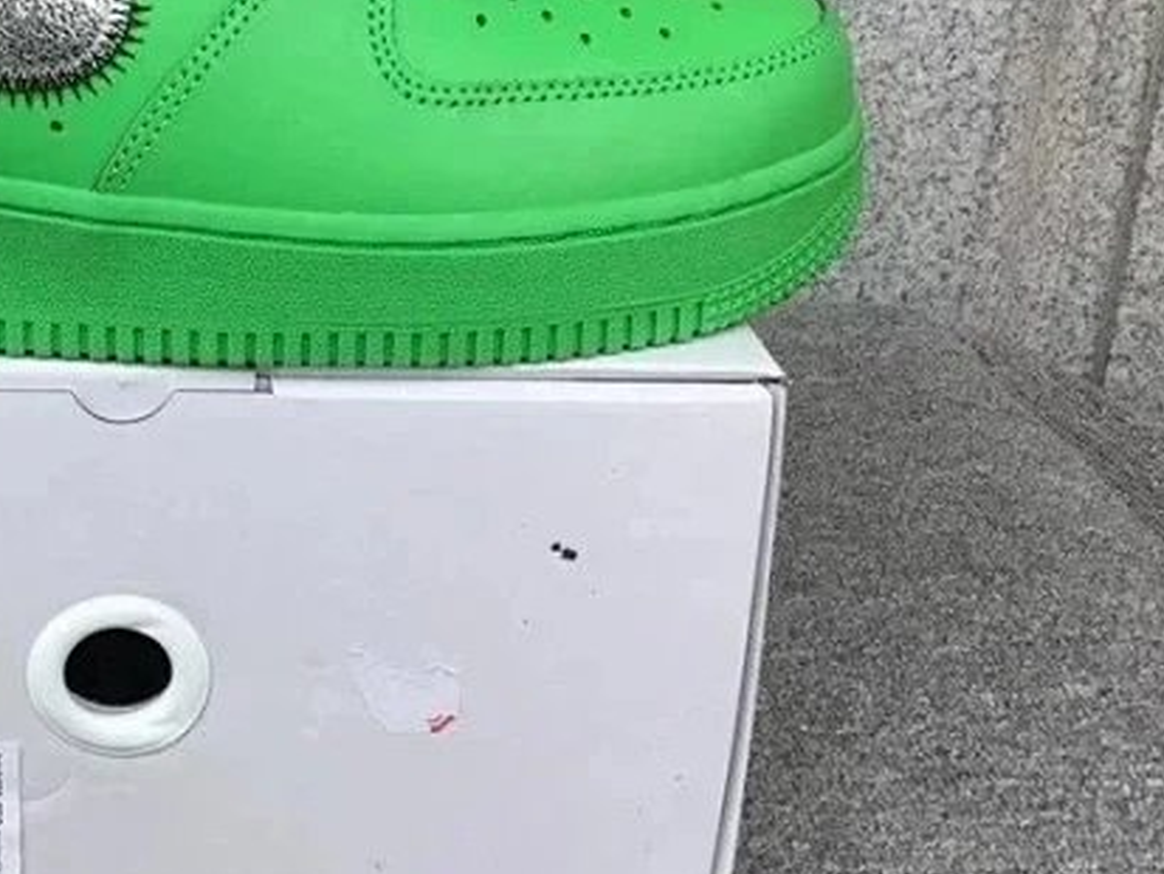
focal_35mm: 60
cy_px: 180
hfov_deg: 30.6
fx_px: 2018
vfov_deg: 24.1
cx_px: 93
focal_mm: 3.3
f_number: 2.4
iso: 25
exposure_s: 1/136
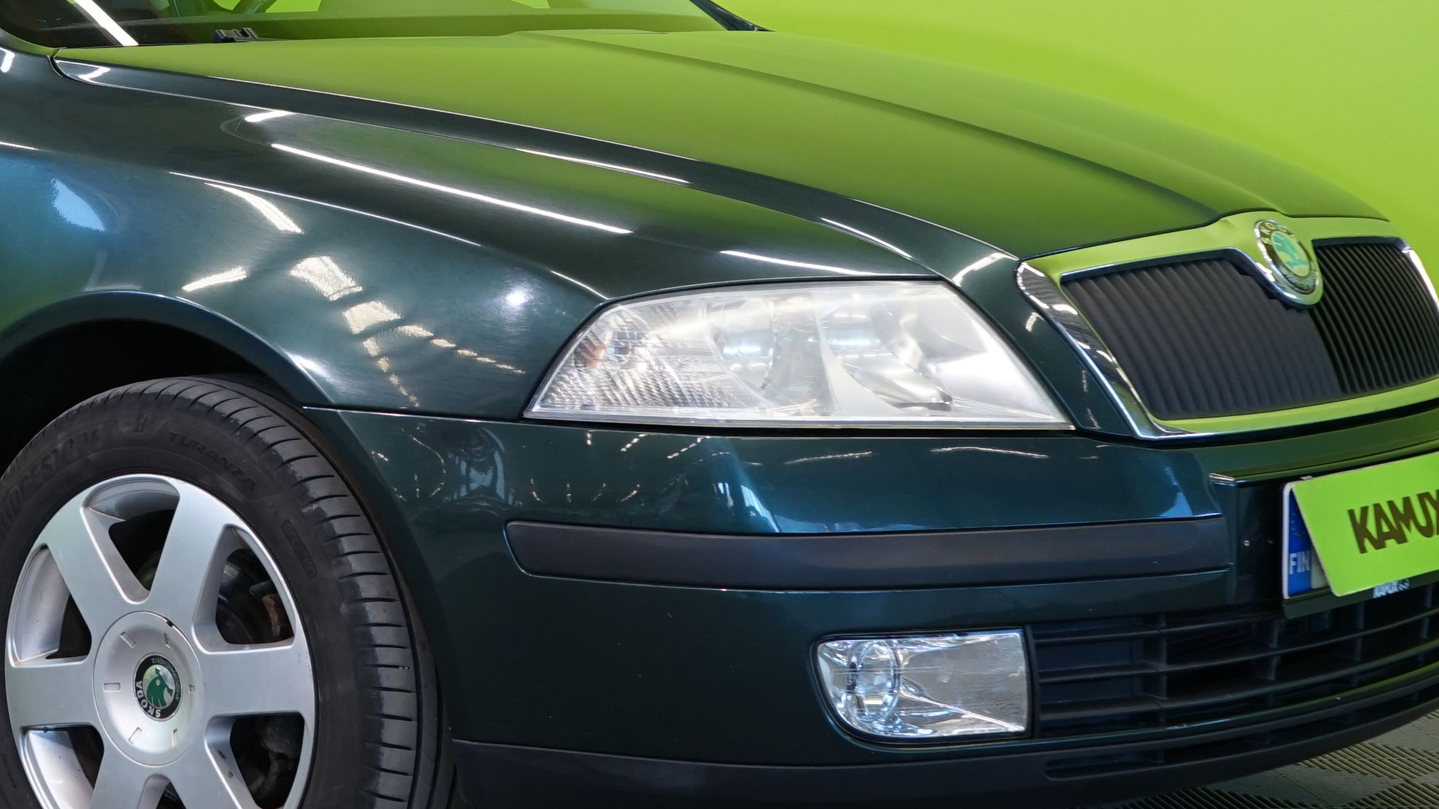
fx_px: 3701
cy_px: 202
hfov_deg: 21.5
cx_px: 109
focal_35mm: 97
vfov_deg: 12.4
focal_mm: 36
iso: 500
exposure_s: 1/30
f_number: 6.3
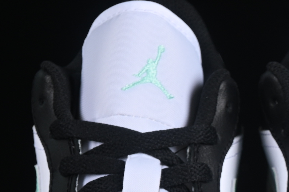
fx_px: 2111
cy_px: 326
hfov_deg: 7.8
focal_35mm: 263
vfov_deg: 5.2
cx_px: 248
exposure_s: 1/80
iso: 160
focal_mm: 50
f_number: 7.1
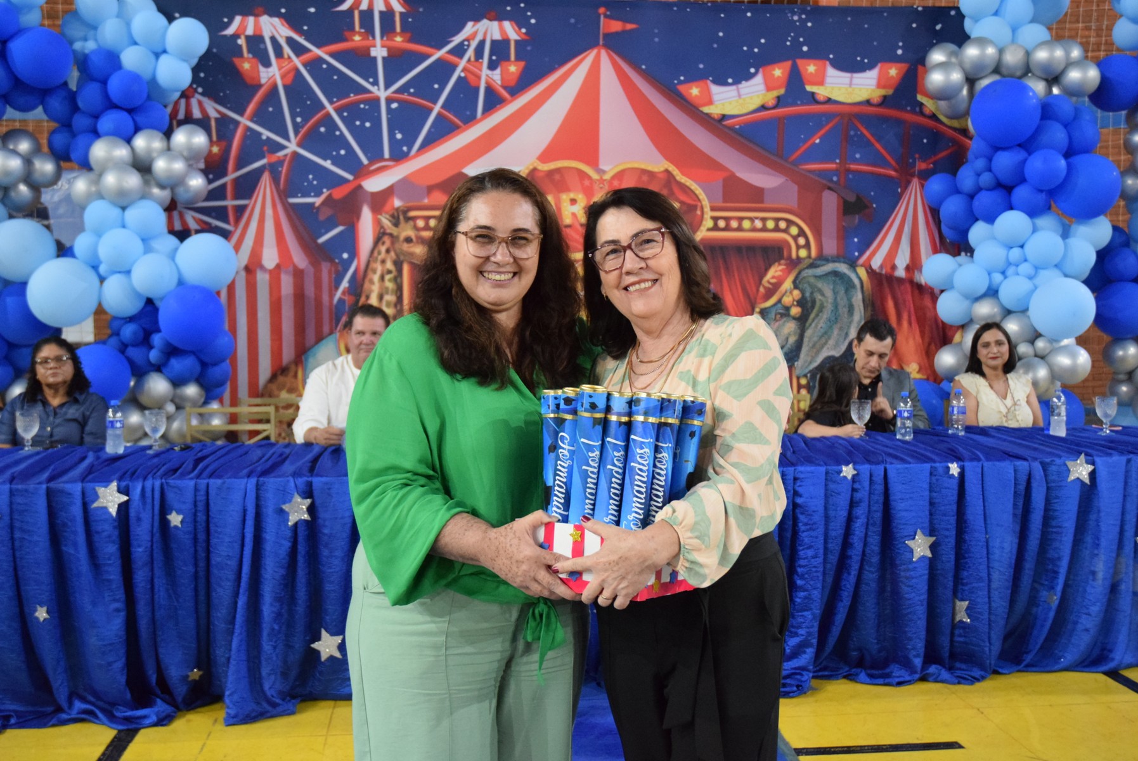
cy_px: 380
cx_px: 569
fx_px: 1281
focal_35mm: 40
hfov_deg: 47.9
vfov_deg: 33.1
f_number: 3.8
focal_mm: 27
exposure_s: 1/60
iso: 2800
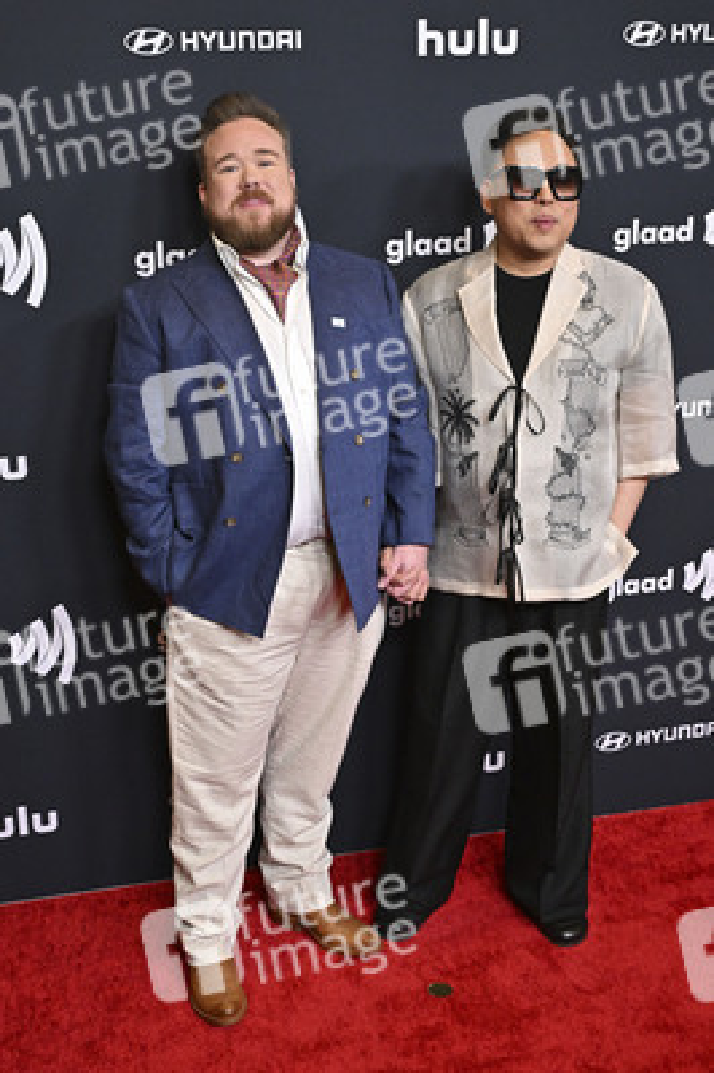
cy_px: 536
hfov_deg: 30.5
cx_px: 357
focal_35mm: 44
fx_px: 1311
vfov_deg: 44.5
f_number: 5.6
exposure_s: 1/250
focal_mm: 44
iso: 4000
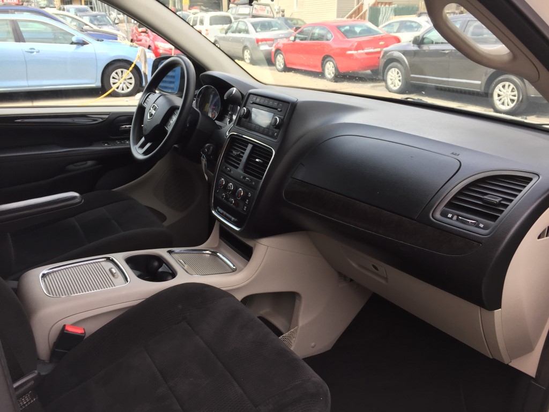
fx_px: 460
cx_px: 274
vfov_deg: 48.2
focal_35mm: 29
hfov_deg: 61.7
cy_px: 206
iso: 32
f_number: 2.2
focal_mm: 4.15
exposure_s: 1/176
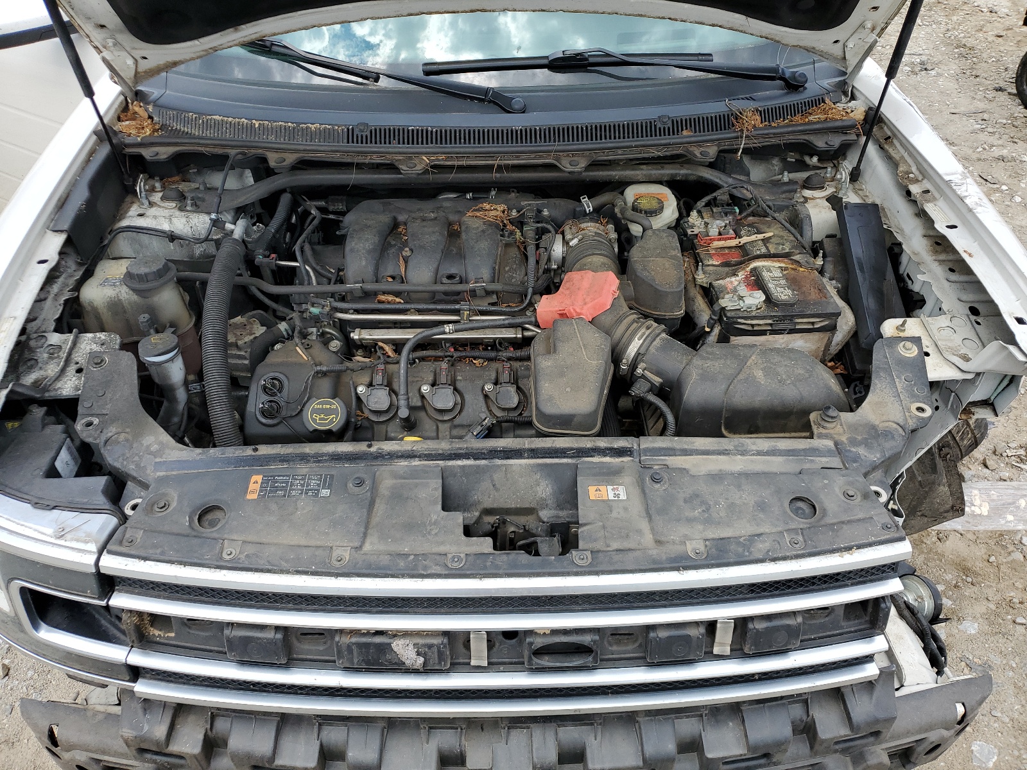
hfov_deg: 67.3
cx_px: 514
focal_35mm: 26
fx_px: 771
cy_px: 385
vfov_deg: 53.1
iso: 50
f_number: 1.5
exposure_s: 1/1250
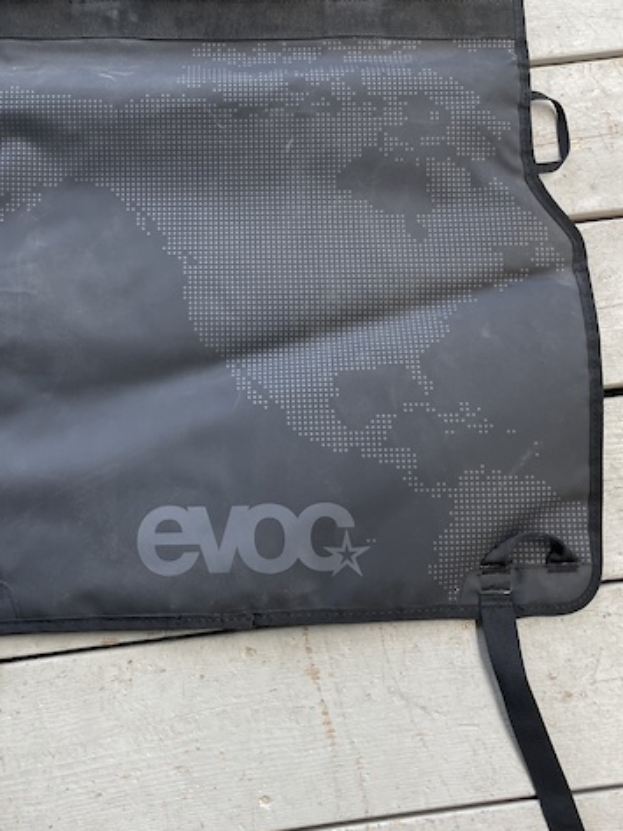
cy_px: 286
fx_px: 1055
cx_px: 233
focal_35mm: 44
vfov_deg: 42.4
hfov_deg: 32.7
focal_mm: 4.2
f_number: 1.6
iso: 32
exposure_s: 1/121
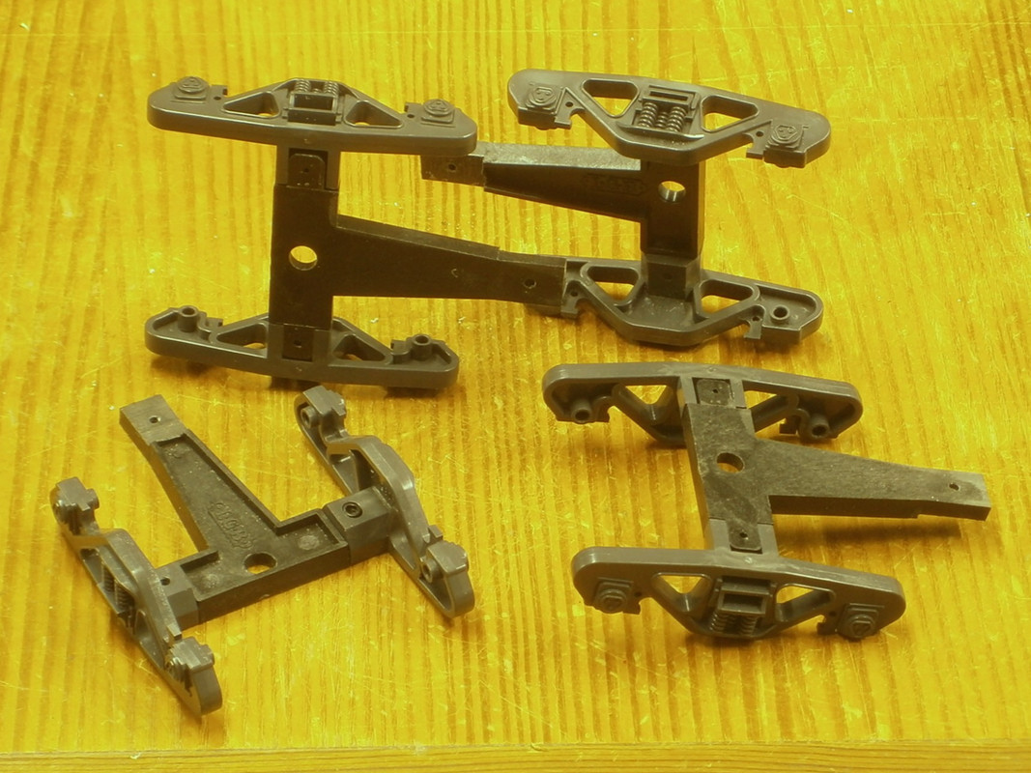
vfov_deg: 14.6
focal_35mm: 101
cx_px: 516
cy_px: 386
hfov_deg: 19.5
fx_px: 3008
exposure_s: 1/2
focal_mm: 17.8
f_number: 5.4
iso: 160
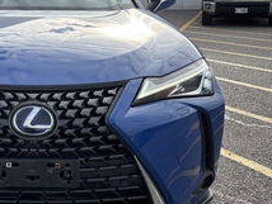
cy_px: 93
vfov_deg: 28.6
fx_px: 401
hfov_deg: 35.2
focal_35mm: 51
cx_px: 25
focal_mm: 5.96
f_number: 1.6
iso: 50
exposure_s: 1/1590
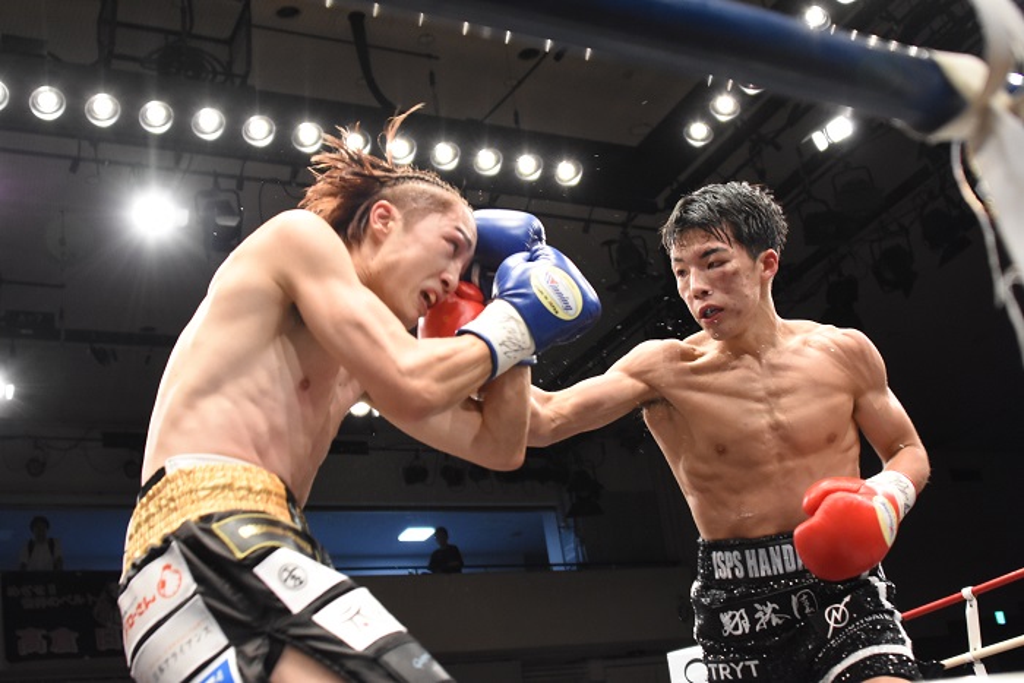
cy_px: 342
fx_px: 1195
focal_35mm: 42
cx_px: 512
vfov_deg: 31.9
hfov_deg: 46.4
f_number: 4
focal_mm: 28
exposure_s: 1/500
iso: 2500
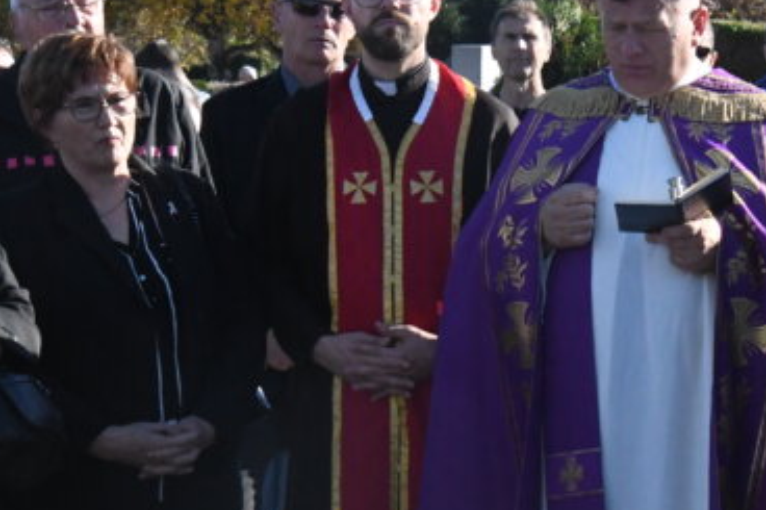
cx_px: 564
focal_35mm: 259
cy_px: 303
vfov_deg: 5.3
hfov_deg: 7.9
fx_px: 5508
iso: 3200
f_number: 11
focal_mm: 62
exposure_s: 1/2000
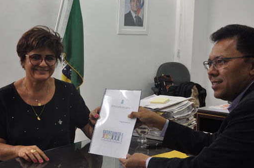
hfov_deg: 31.0
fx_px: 458
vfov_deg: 20.8
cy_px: 86
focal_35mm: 65
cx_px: 118
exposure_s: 1/60
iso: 400
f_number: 4.2
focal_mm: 30
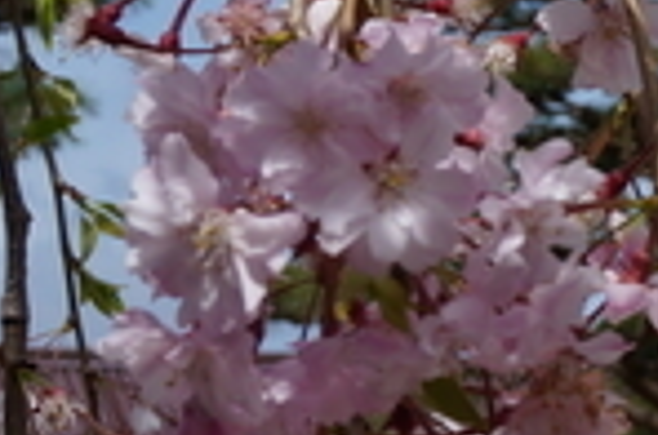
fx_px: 4724
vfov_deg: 5.3
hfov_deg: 7.5
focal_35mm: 259
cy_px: 295
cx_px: 1503
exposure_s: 1/200
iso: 100
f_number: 13
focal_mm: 32
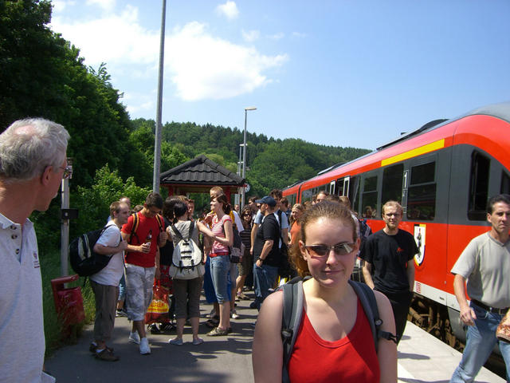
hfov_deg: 49.0
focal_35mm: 38
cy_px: 192
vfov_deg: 37.7
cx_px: 255
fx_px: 560
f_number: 4.3
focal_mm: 6.2
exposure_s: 1/500
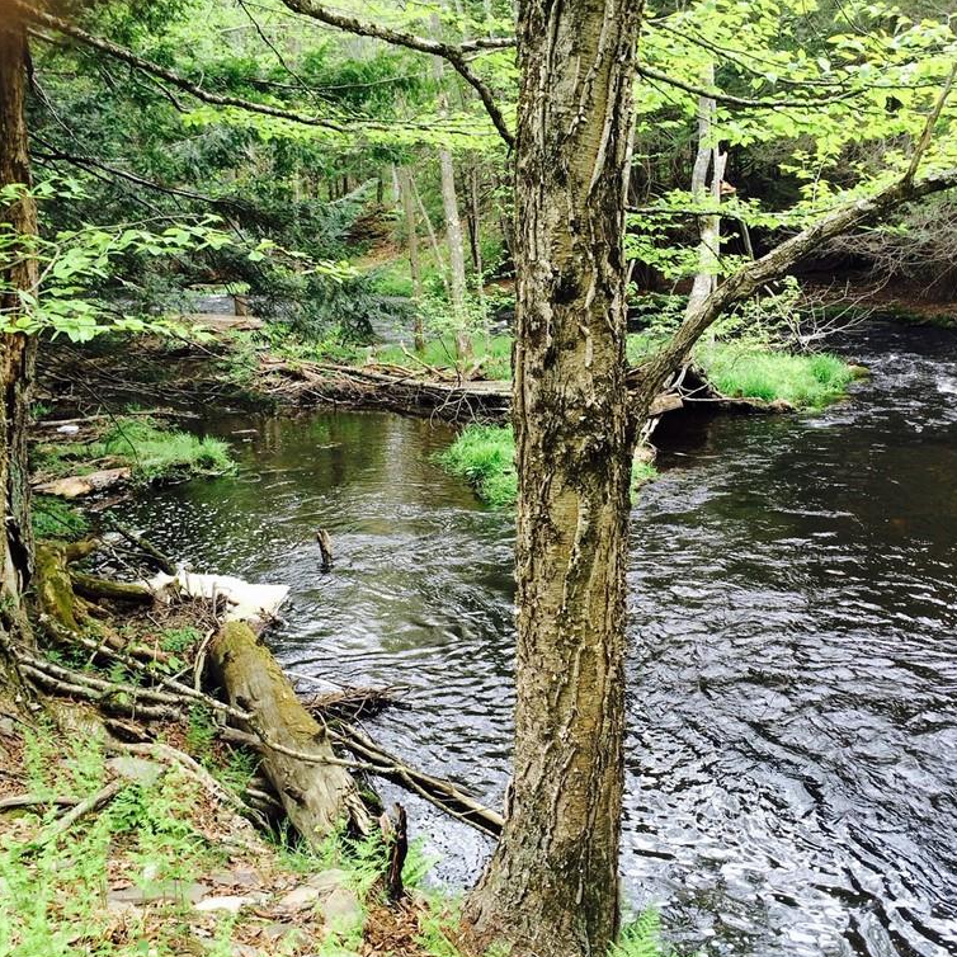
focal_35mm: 36
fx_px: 1126
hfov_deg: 45.7
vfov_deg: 46.0
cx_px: 585
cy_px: 484
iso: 40
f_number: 2.2
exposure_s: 1/120
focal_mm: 4.12
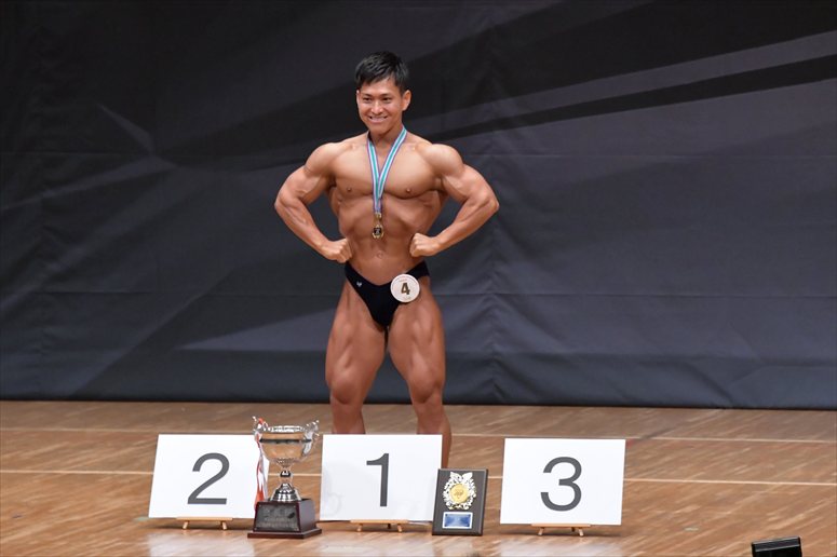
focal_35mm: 285
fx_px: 6623
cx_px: 418
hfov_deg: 7.2
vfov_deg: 4.8
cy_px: 278
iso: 6400
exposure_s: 1/400
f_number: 5.6
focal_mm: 190
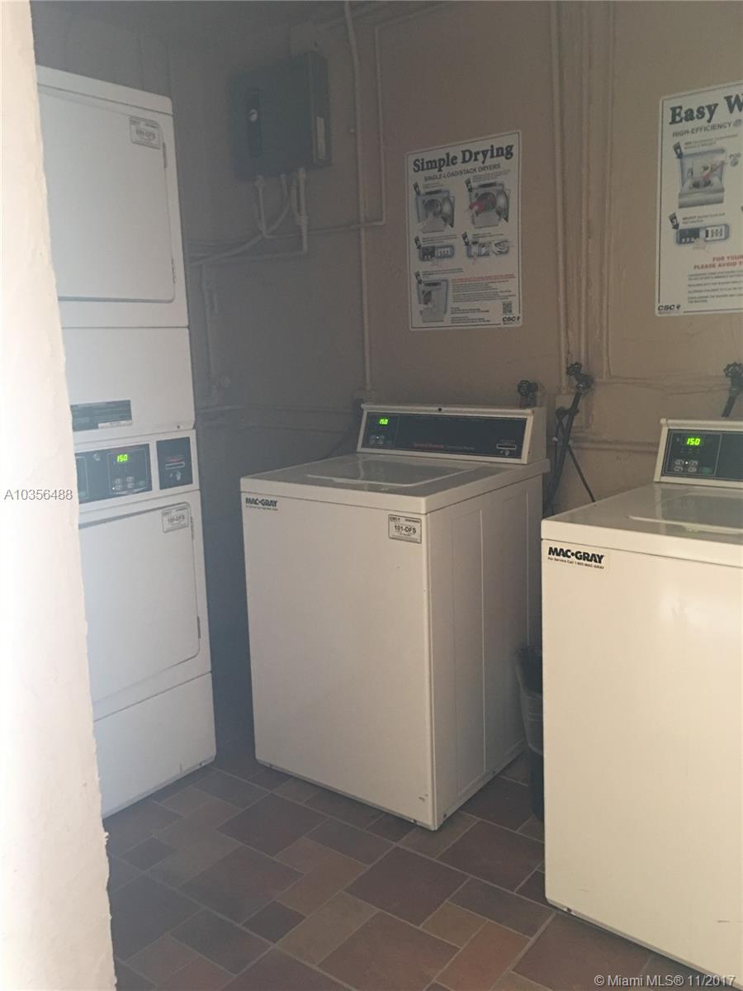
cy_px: 496
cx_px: 372
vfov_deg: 61.7
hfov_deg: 48.2
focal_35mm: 29
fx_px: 830
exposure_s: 1/4
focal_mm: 4.15
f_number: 2.2
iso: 80
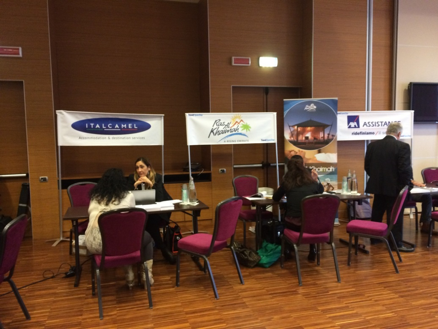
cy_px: 164
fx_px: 367
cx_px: 219
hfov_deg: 61.7
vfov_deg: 48.2
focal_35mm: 29
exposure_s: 1/17
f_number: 2.2
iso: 320
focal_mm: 4.15
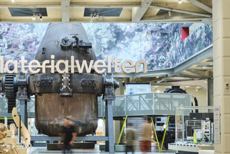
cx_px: 69
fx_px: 518
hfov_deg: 24.9
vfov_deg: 16.9
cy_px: 80
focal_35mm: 81
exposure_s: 1/2
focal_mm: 33
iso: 125
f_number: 7.1
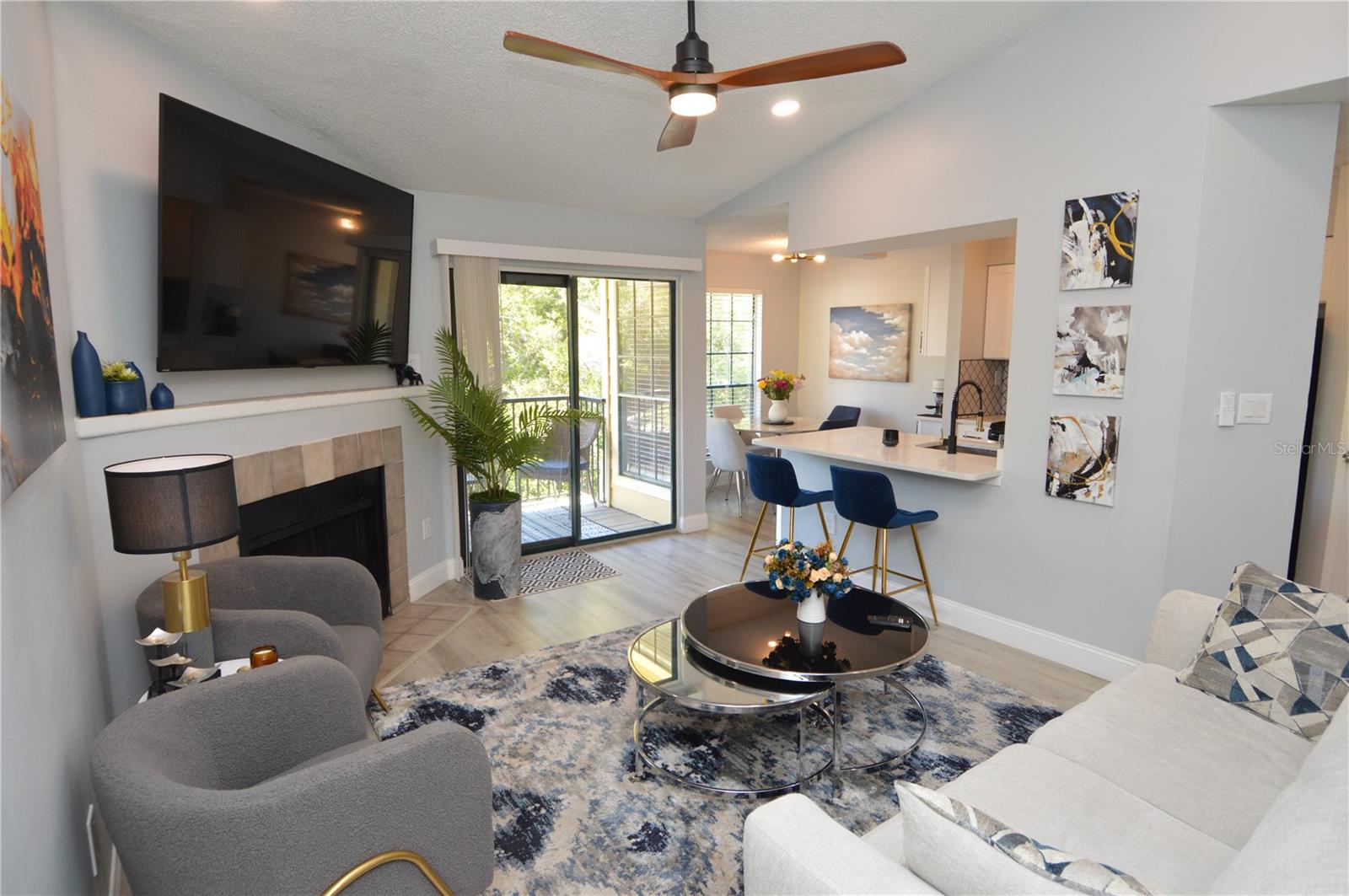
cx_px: 674
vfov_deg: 67.3
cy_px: 448
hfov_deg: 90.1
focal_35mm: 18
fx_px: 674
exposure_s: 1/60
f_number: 4
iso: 450
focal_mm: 12
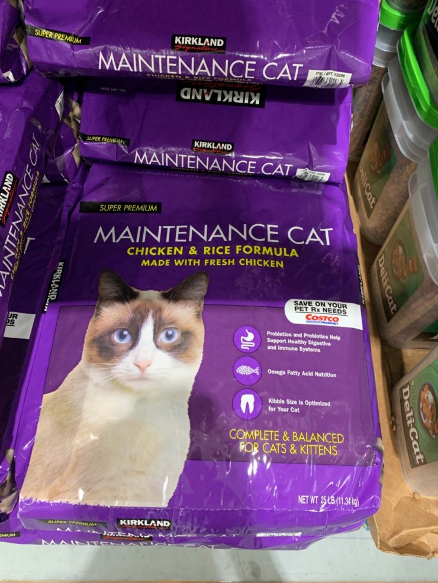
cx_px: 212
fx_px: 455
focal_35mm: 27
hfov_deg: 51.4
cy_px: 282
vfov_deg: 65.3
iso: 250
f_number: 1.8
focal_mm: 4.25
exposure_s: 1/40
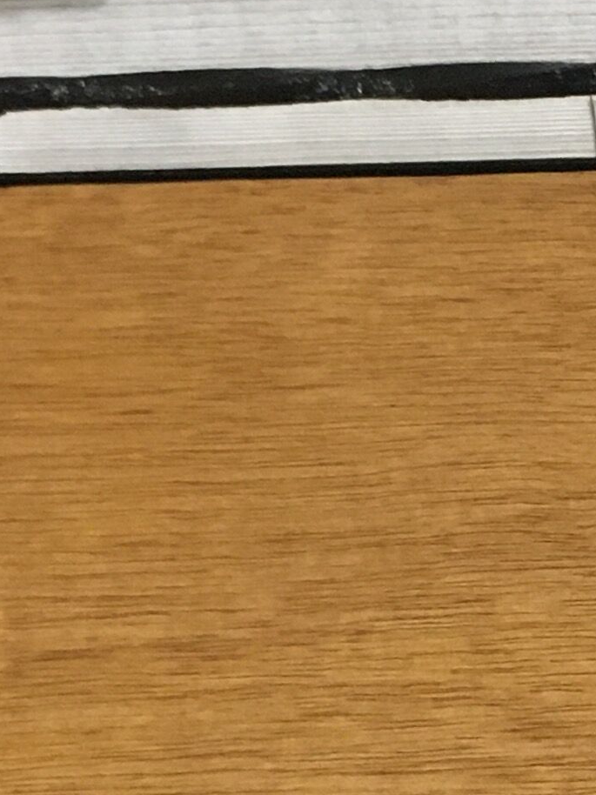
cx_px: 616
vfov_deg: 15.3
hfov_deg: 11.4
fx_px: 2940
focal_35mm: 128
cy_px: 600
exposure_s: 1/20
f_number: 2.2
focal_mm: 4.15
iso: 200
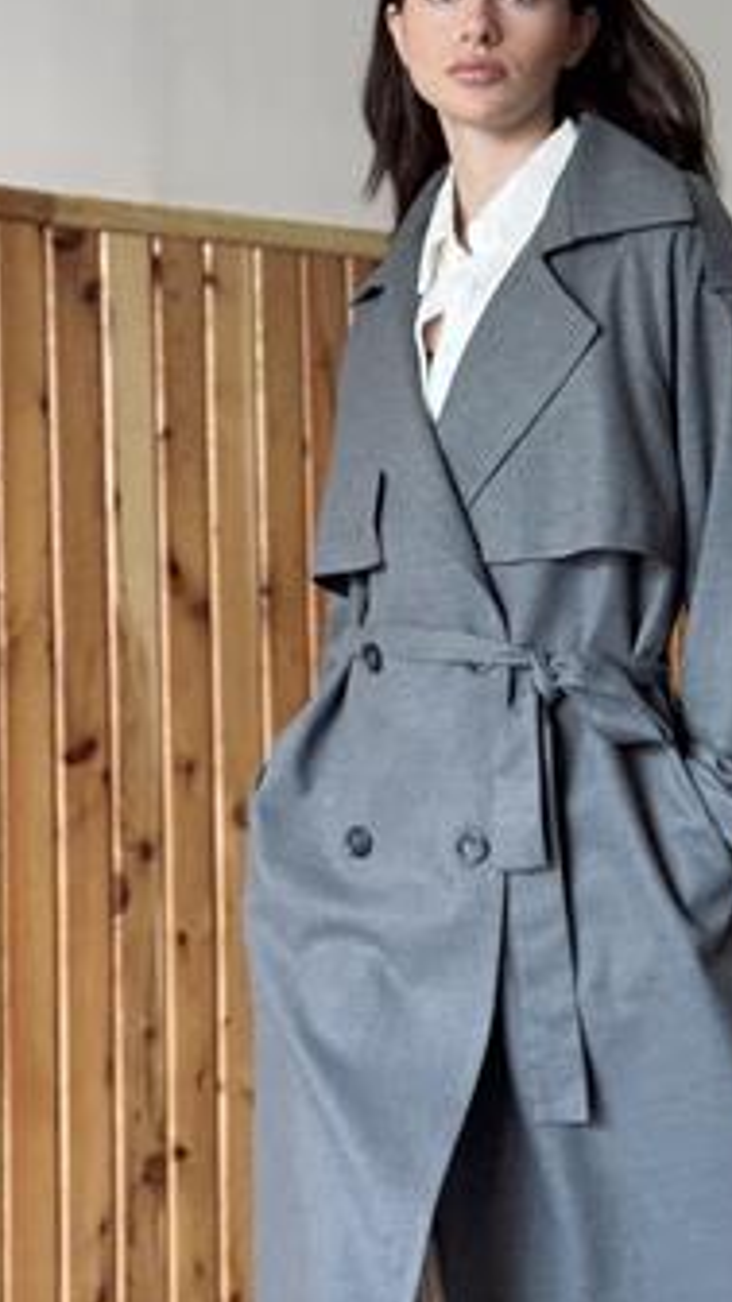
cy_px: 552
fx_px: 2864
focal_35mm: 83
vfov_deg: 25.6
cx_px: 442
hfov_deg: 14.6
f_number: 1.78
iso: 250
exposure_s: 1/49
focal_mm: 6.76
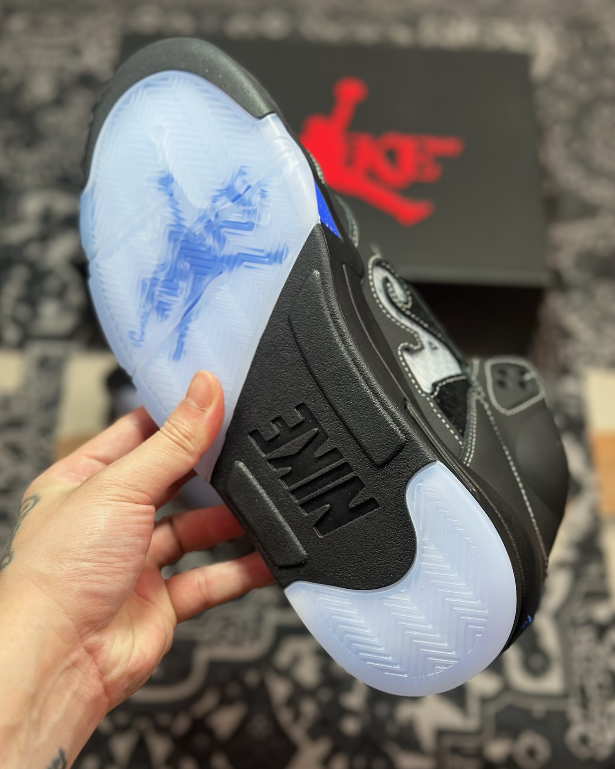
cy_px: 369
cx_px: 311
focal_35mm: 51
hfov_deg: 29.7
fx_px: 1160
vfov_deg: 36.6
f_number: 1.78
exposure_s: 1/494
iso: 80
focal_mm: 6.86
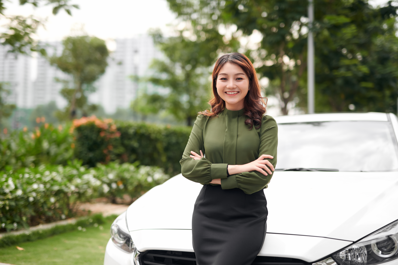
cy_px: 132
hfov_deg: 39.6
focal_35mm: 50
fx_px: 553
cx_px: 199
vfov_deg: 27.0
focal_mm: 50
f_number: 1.8
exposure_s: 1/3200
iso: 250
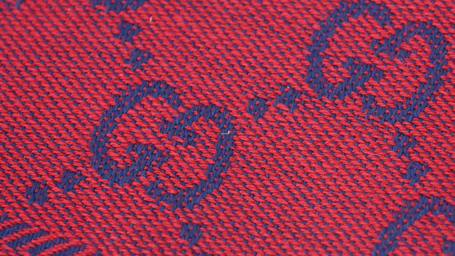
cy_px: 180
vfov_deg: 7.4
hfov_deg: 13.2
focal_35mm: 163
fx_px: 1967
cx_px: 292
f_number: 9
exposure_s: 1/100
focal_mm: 120
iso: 400
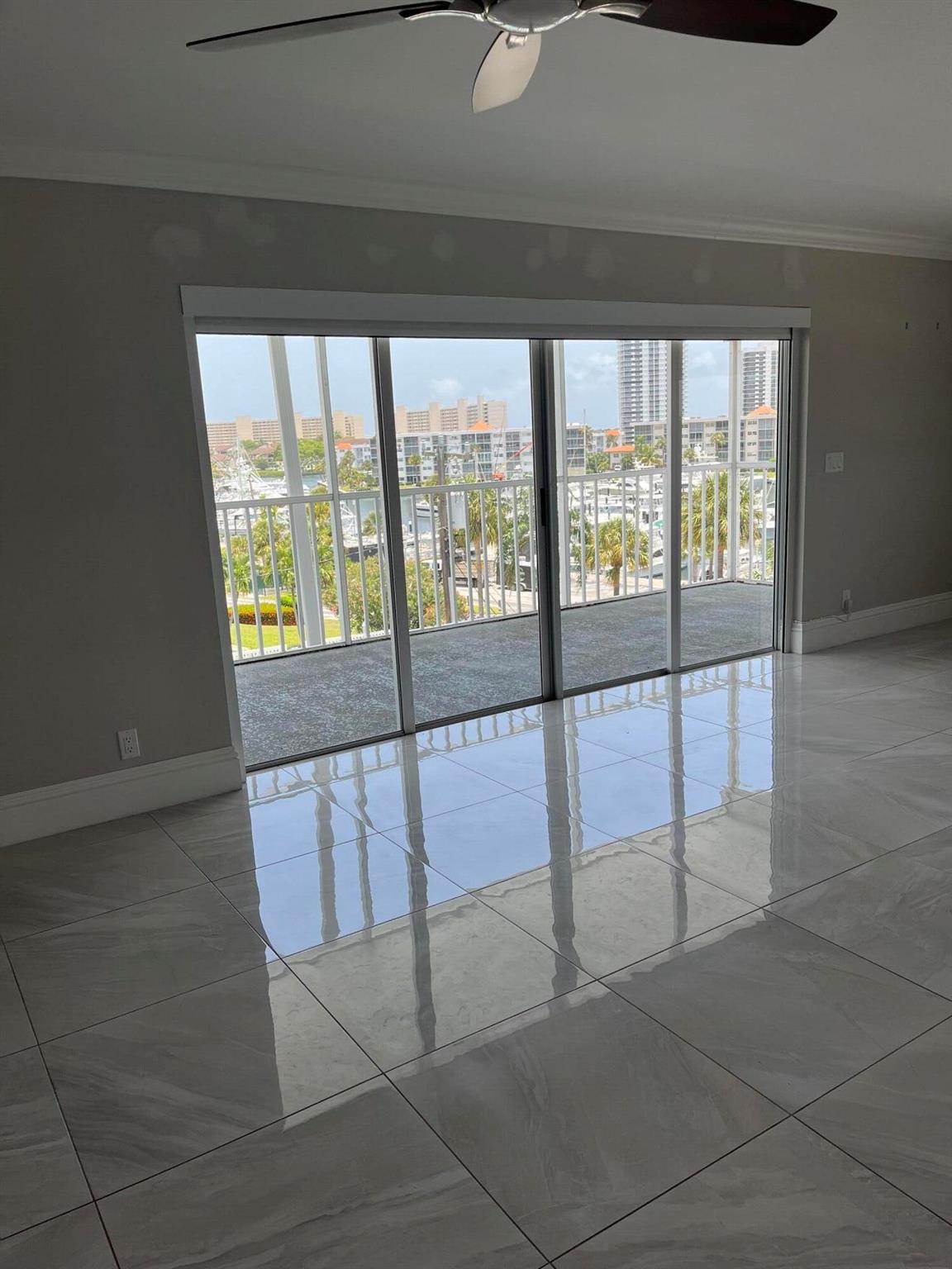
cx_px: 476
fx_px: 953
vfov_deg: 67.3
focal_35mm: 26
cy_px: 634
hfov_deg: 53.1
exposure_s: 1/992
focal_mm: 5.1
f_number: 1.6
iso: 50
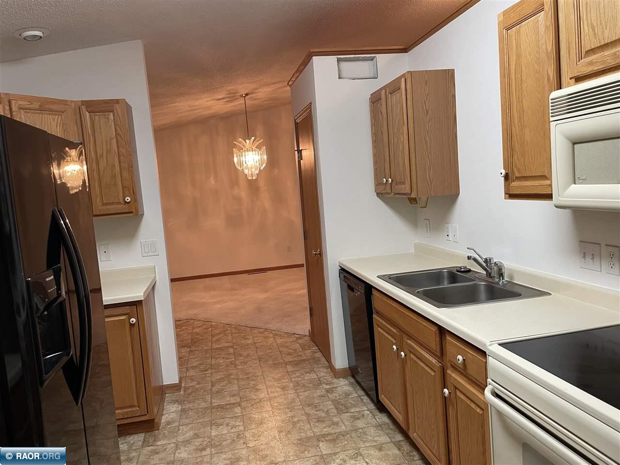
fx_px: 466
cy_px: 232
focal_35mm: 26
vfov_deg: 53.1
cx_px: 310
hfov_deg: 67.3
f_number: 1.6
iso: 160
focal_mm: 4.2
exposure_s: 1/60
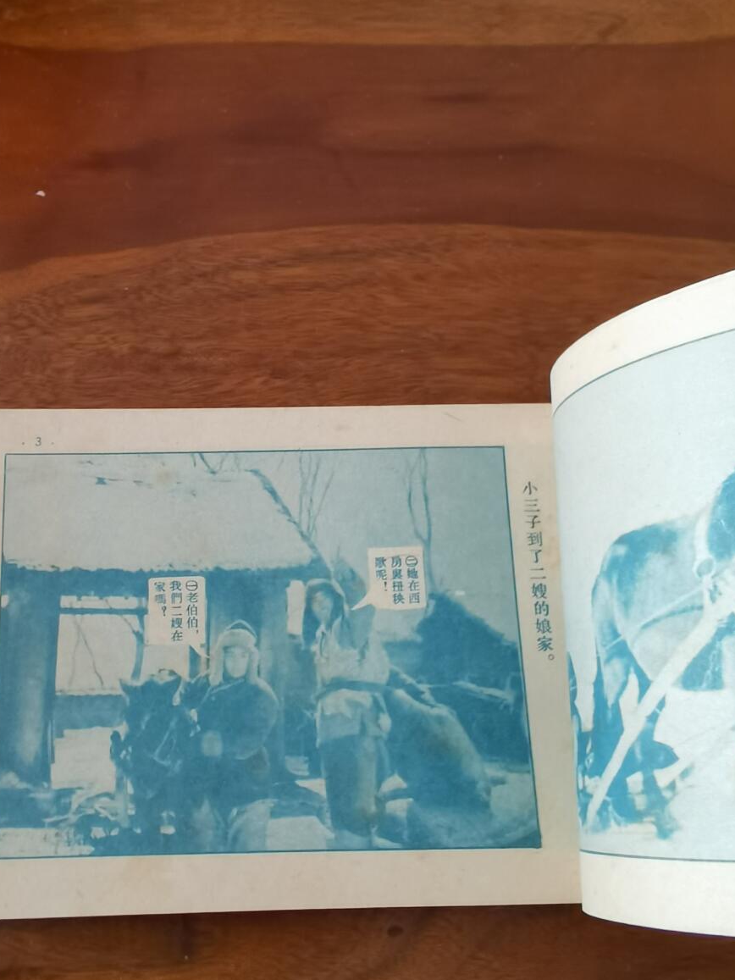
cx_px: 478
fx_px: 1189
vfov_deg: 44.8
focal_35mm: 42
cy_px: 473
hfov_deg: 34.1
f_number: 2.2
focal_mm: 2.26
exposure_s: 1/25
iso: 400
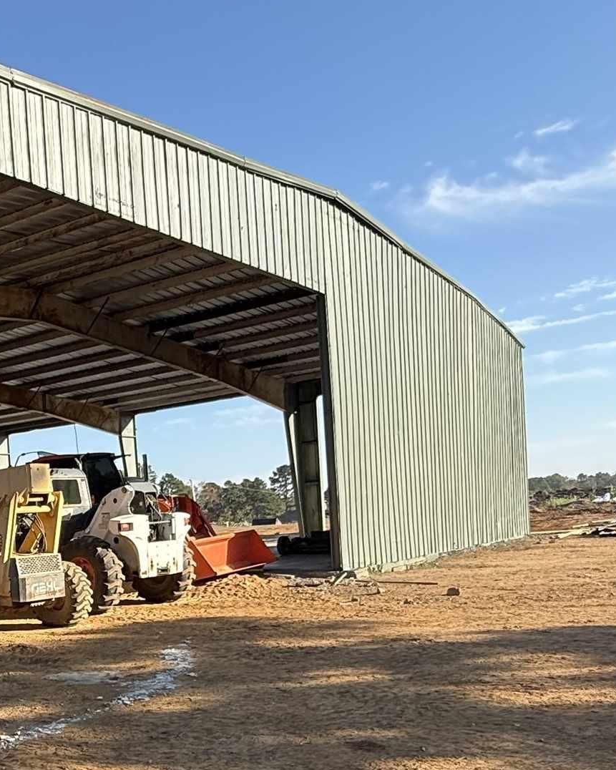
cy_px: 555
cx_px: 41
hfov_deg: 35.6
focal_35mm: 39
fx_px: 889
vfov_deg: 45.6
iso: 50
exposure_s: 1/701
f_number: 2.2
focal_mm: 2.22
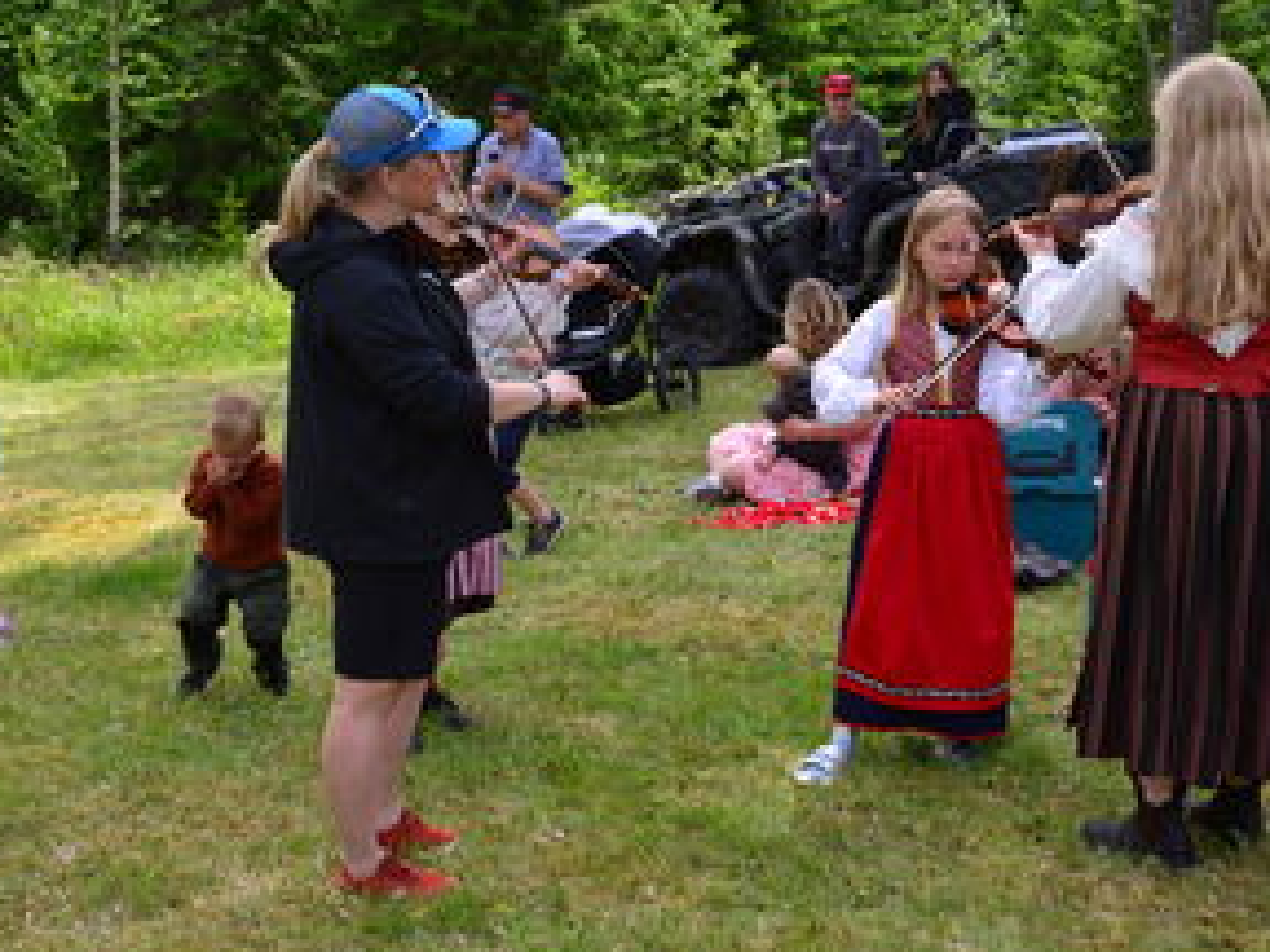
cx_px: 739
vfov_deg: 22.9
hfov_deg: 30.2
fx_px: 2348
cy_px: 405
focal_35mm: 64
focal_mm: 48
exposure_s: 1/160
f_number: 6.3
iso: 100
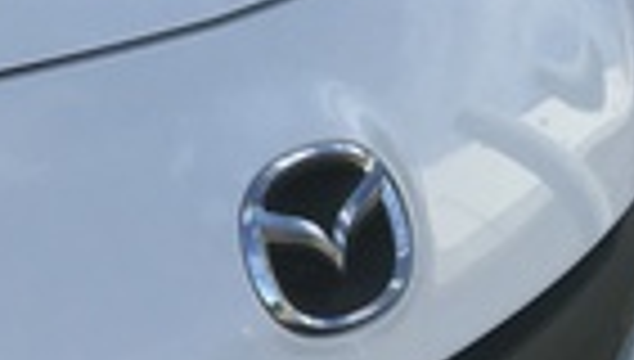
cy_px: -171
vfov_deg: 8.4
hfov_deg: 13.5
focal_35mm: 143
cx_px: -490
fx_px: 2409
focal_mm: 4.15
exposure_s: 1/1183
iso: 25
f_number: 2.2
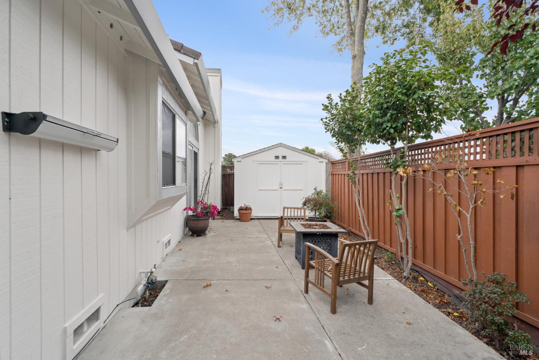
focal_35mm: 16
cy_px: 180
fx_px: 240
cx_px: 270
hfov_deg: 96.7
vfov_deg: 73.7
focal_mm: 16
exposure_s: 1/60
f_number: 11
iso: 320
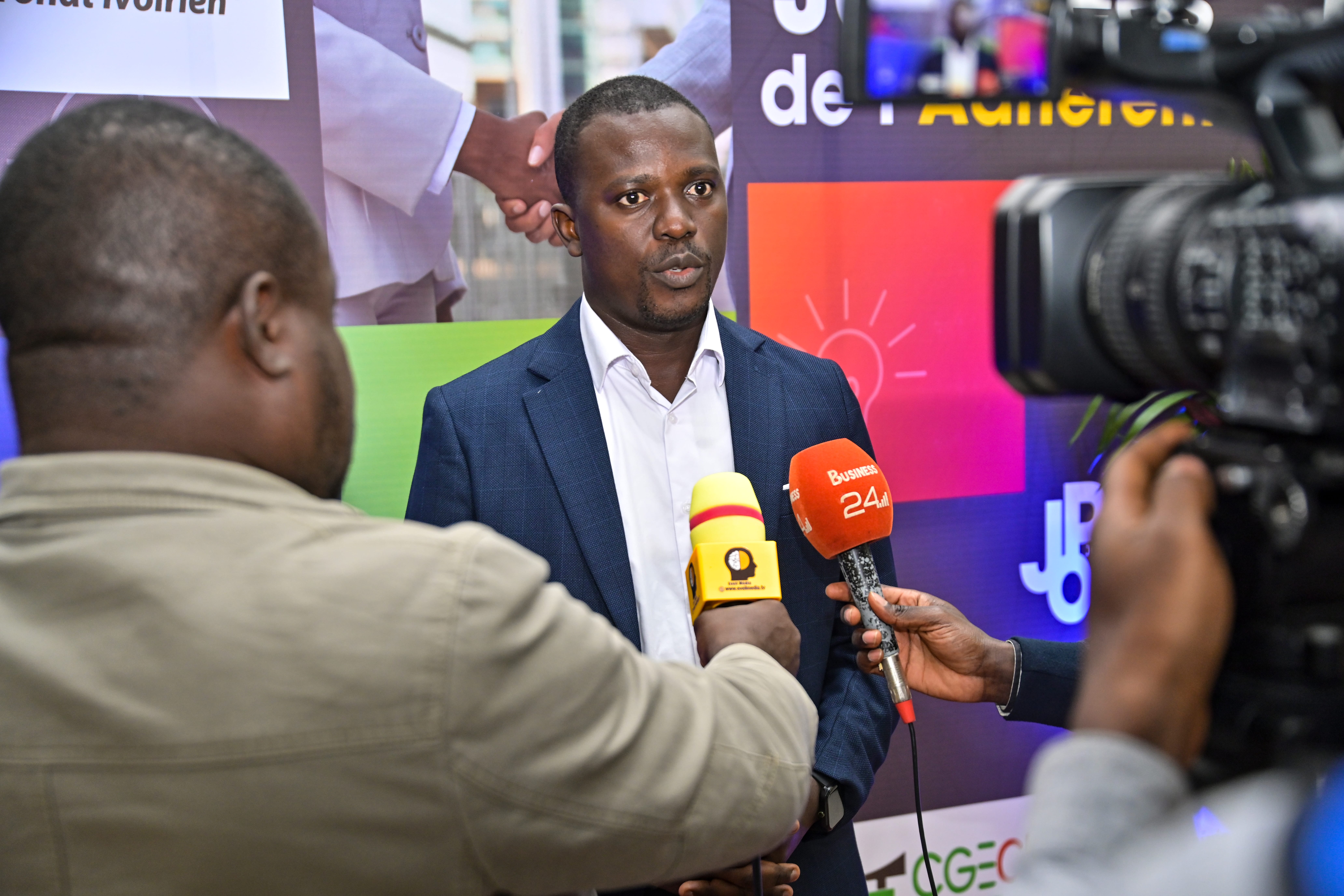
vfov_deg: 28.1
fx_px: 1792
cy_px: 448
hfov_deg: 41.1
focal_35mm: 48
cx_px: 672
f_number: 4
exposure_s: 1/200
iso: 1000
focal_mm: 48
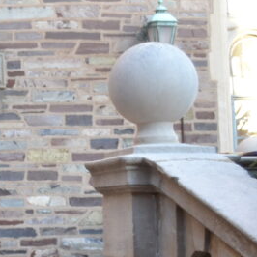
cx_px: -200
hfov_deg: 14.3
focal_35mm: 108
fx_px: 907
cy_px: 139
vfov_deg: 16.1
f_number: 5
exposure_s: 1/100
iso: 400
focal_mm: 22
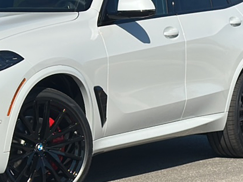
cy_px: 69
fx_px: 997
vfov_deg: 10.4
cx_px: 20
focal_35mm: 142
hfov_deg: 13.8
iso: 64
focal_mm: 6.86
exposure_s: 1/7752
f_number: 1.78
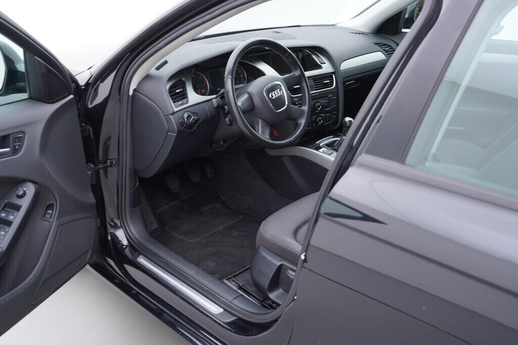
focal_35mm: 36
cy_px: 172
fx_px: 518
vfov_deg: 36.9
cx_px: 259
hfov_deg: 53.1
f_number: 2.8
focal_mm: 24
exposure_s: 1/40
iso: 160
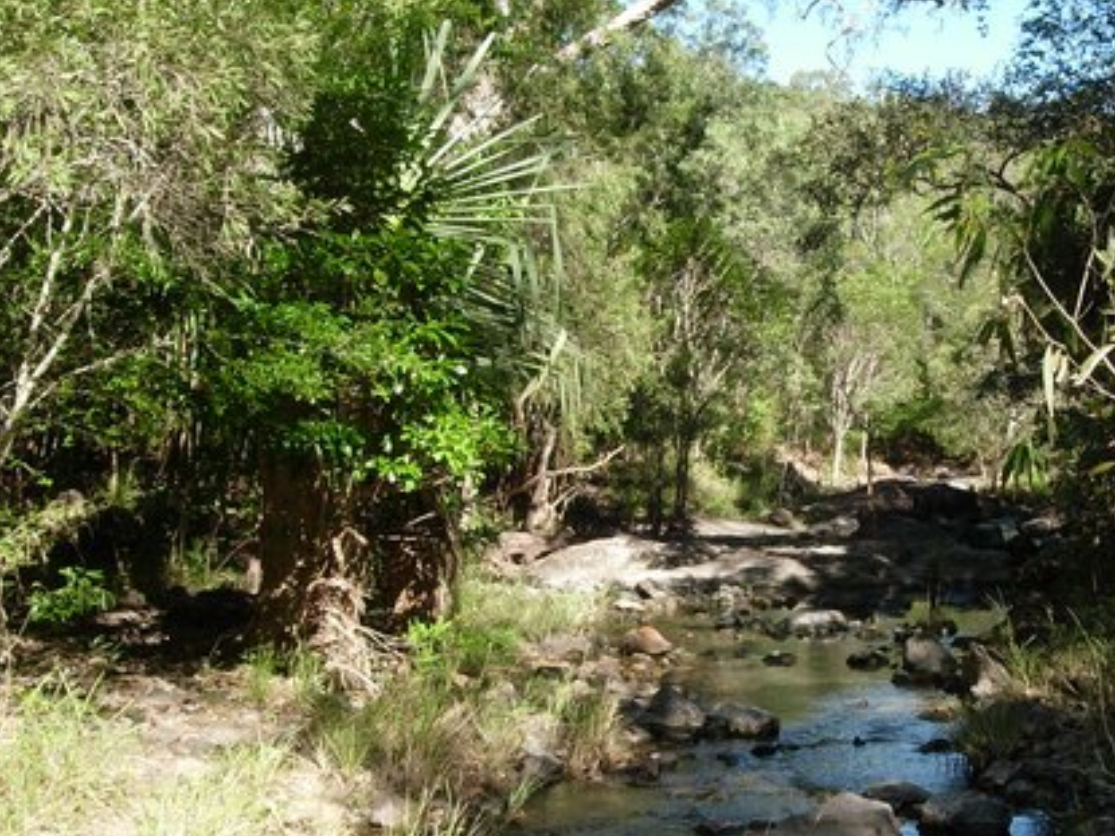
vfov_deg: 26.5
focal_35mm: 55
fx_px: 1771
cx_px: 728
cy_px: 454
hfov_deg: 34.7
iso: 79
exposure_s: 1/192
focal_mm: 7.8
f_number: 4.8
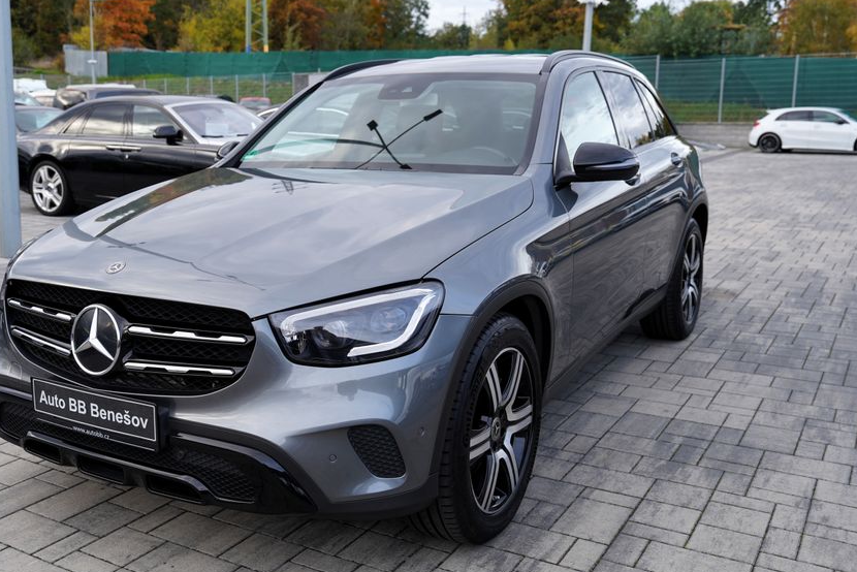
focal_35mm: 37
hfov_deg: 51.5
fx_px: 881
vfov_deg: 36.0
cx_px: 338
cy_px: 278
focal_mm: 30
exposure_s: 1/60
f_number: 4
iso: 100
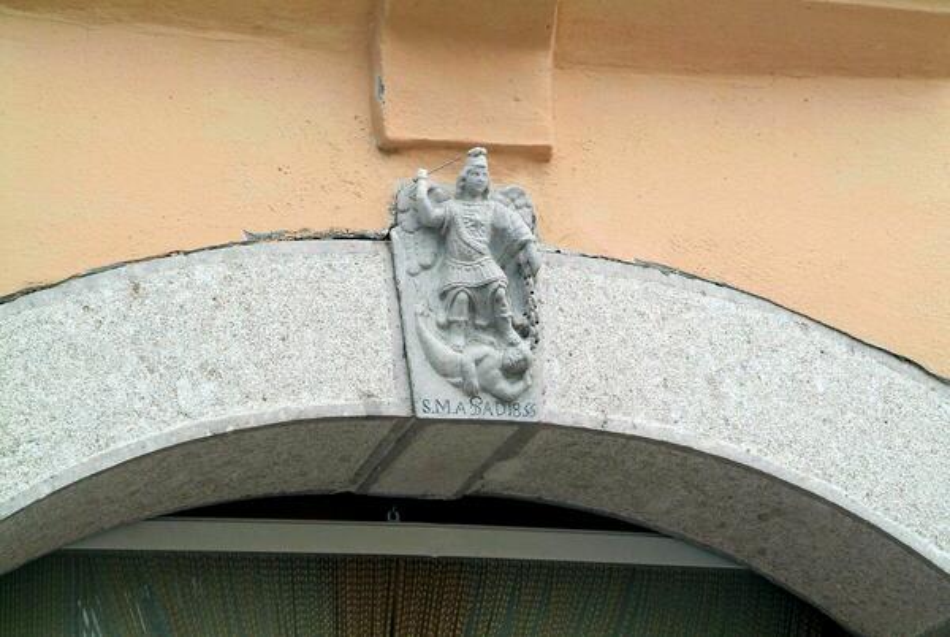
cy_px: 318
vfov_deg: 13.1
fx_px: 2775
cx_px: 475
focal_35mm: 105
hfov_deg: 19.4
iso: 400
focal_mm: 70
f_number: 11
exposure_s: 1/60
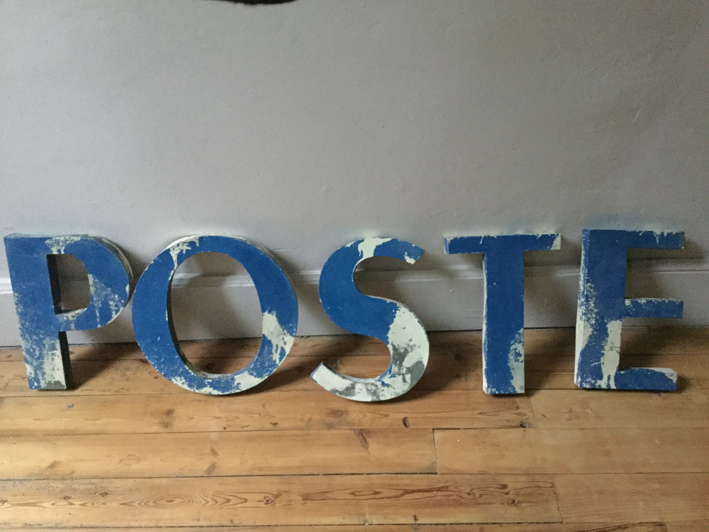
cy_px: 266
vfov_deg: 45.4
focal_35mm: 31
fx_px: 635
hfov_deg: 58.4
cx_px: 354
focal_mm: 3.3
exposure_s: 1/17
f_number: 2.4
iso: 640
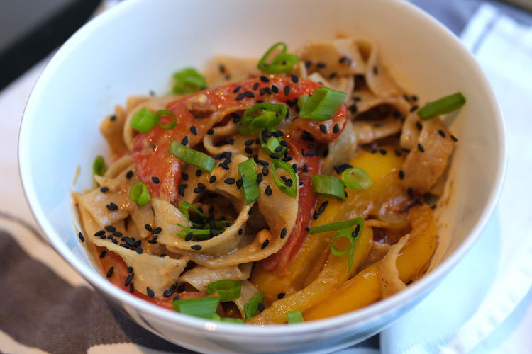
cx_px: 266
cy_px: 177
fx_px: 665
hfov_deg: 43.6
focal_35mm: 45
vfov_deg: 29.9
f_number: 2.8
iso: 125
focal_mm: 30
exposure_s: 1/60
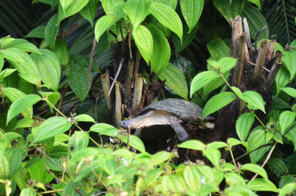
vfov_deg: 3.0
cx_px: 148
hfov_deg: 4.6
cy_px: 98
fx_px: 3693
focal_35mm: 450
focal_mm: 300
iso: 2500
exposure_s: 1/800
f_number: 5.6
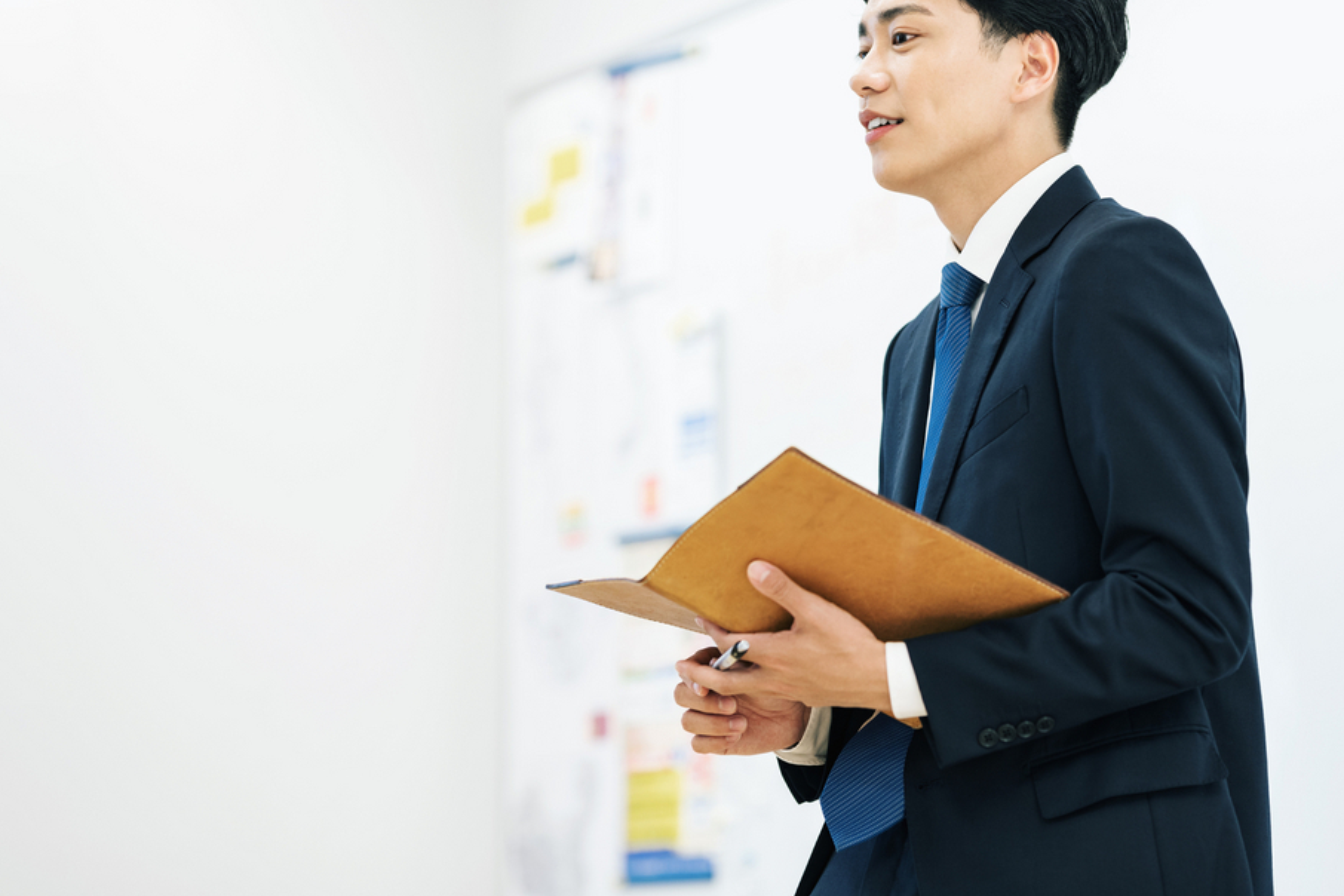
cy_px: 362
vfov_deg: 9.9
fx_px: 5189
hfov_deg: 14.7
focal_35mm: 139
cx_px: 871
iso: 250
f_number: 2
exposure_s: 1/200
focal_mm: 105
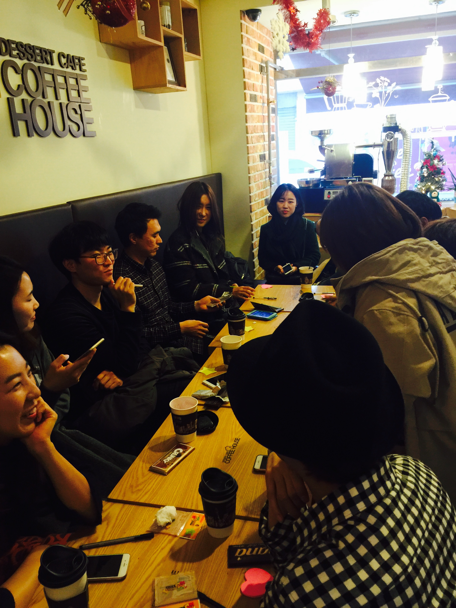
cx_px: 228
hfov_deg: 48.2
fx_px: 509
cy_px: 304
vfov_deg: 61.7
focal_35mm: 29
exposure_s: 1/15
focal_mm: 4.15
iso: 100
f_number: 2.2
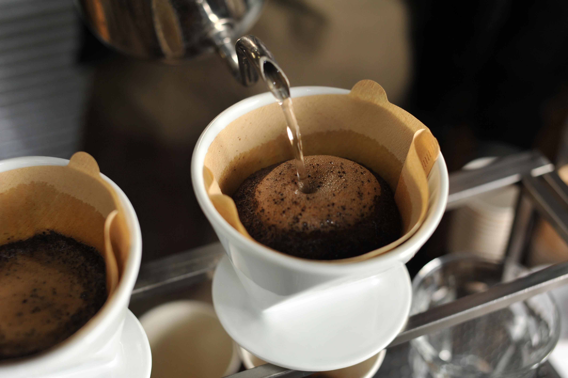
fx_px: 788
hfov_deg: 39.6
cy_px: 189
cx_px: 284
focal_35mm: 50
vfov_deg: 27.0
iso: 640
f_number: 3.2
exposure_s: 1/250
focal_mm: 50
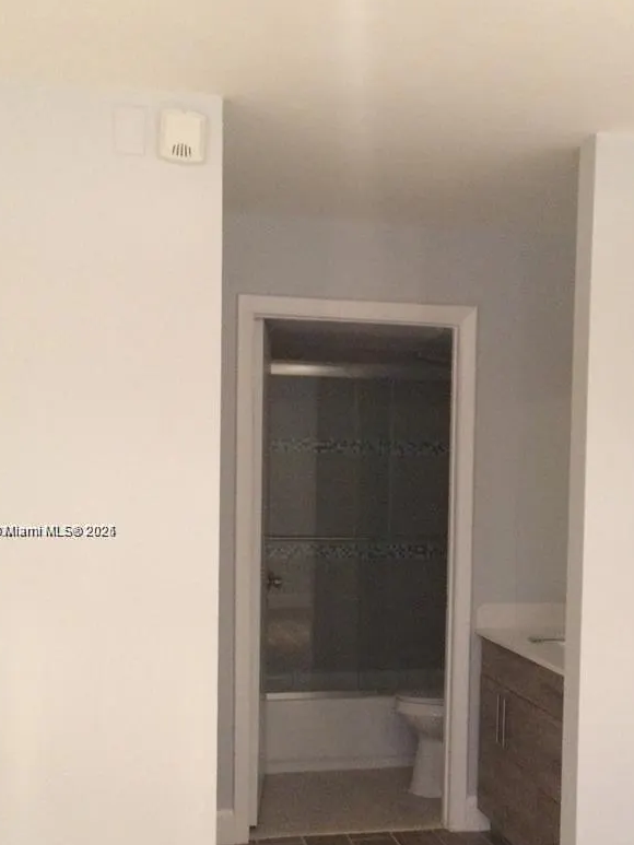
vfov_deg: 41.7
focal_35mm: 45
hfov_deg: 32.0
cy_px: 531
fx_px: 1099
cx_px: 407
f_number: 2.2
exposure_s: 1/15
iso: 500
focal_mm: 4.15
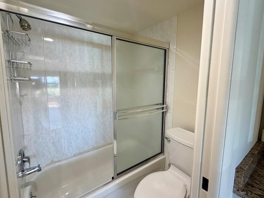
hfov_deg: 91.0
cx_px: 138
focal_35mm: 17
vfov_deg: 74.7
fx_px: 130
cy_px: 94
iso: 200
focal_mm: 2.22
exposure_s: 1/120
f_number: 2.2
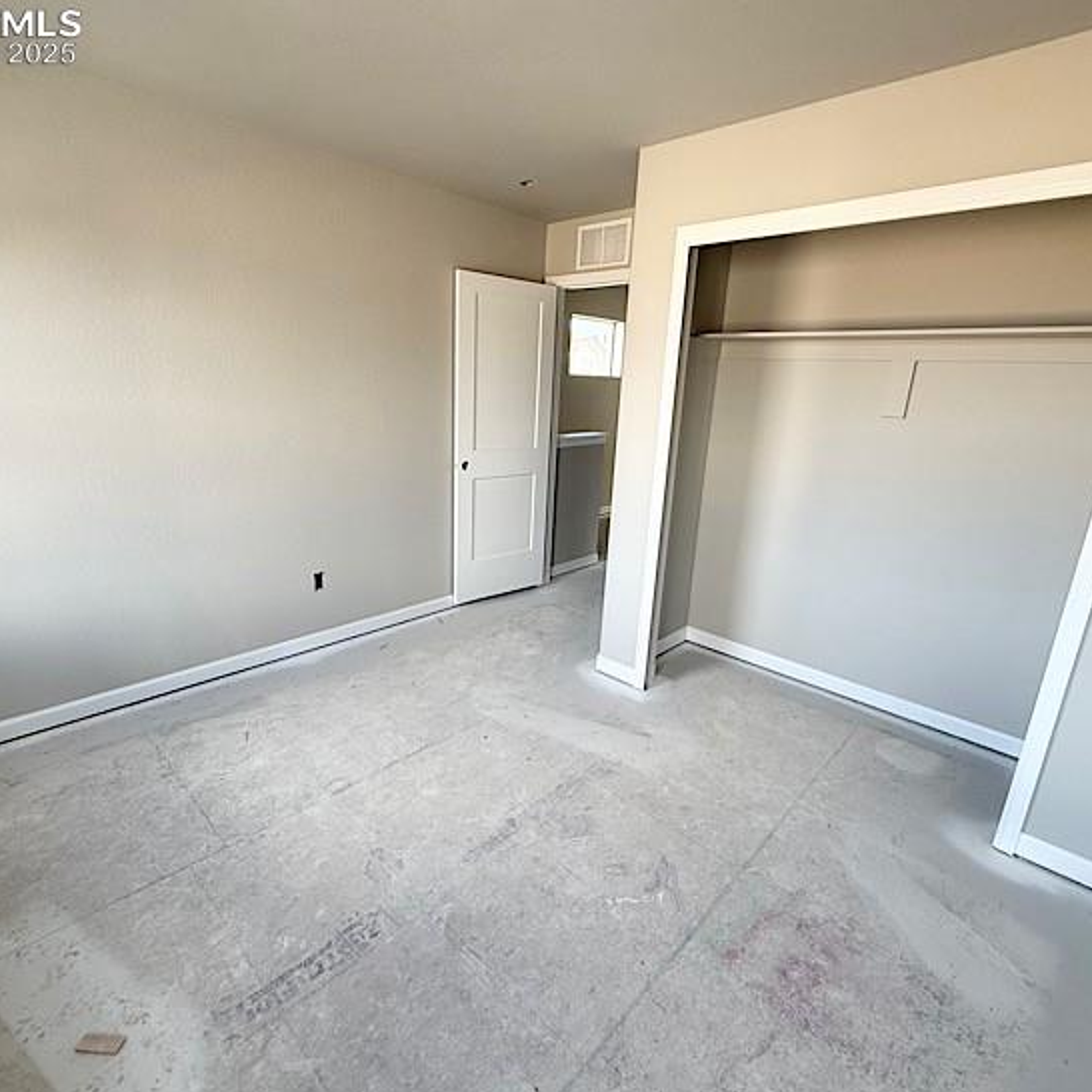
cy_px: 547
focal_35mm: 17
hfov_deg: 84.0
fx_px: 607
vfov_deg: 84.0
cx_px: 538
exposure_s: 1/99
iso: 64
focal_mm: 2.22
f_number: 2.2
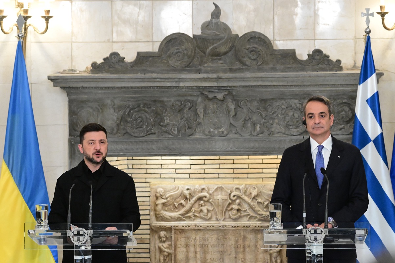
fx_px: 1580
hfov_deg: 14.3
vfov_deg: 9.5
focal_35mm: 144
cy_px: 132
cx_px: 198
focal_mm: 96
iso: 8000
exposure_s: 1/400
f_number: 5
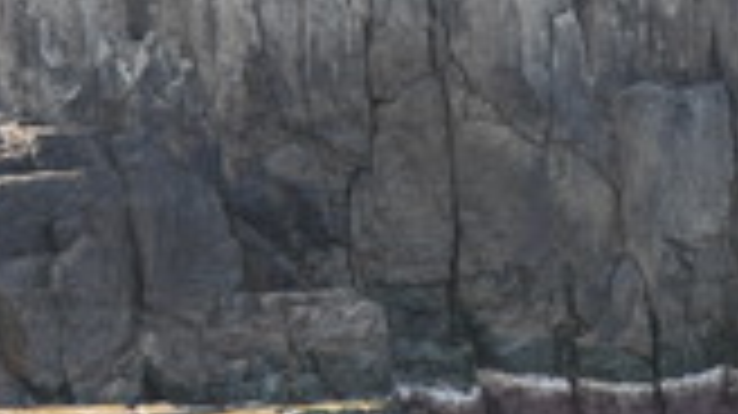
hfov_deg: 9.3
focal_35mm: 231
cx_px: 567
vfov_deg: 5.2
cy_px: 652
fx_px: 4525
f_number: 5.6
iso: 200
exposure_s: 1/200
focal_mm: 55
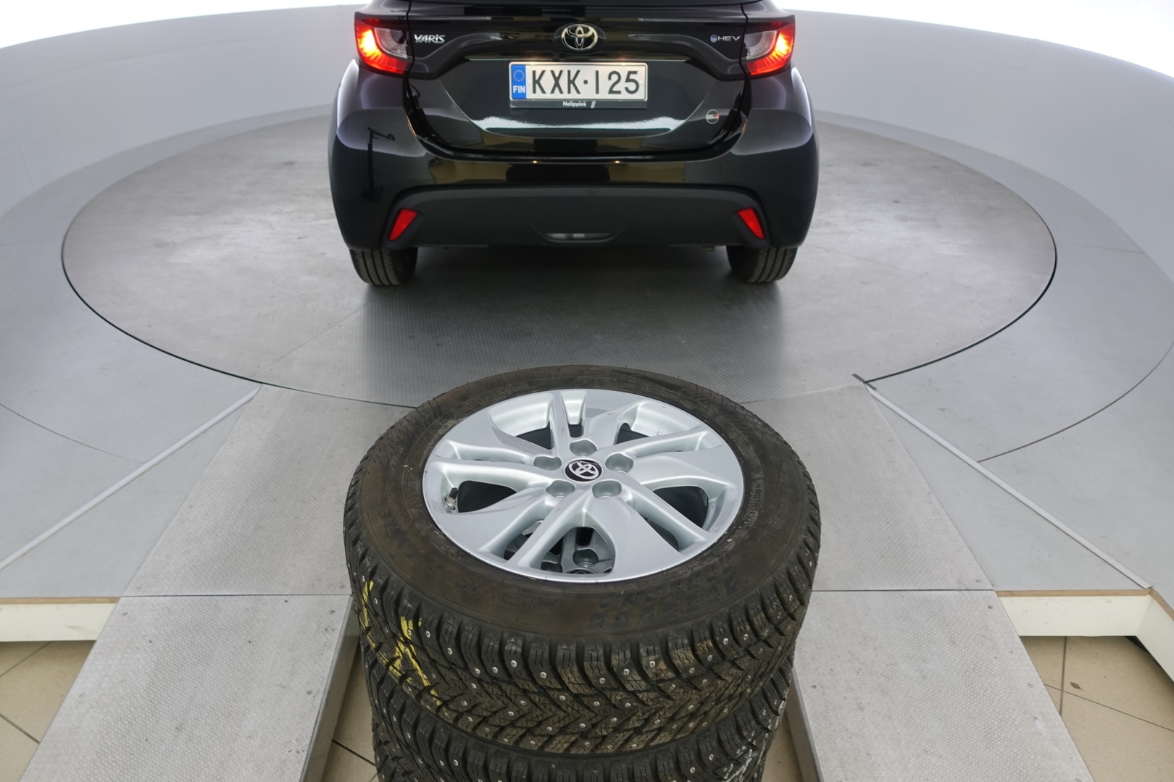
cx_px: 587
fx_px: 783
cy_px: 391
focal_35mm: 24
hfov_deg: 73.7
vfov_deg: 53.1
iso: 125
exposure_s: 1/30
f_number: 1.8
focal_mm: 9.4
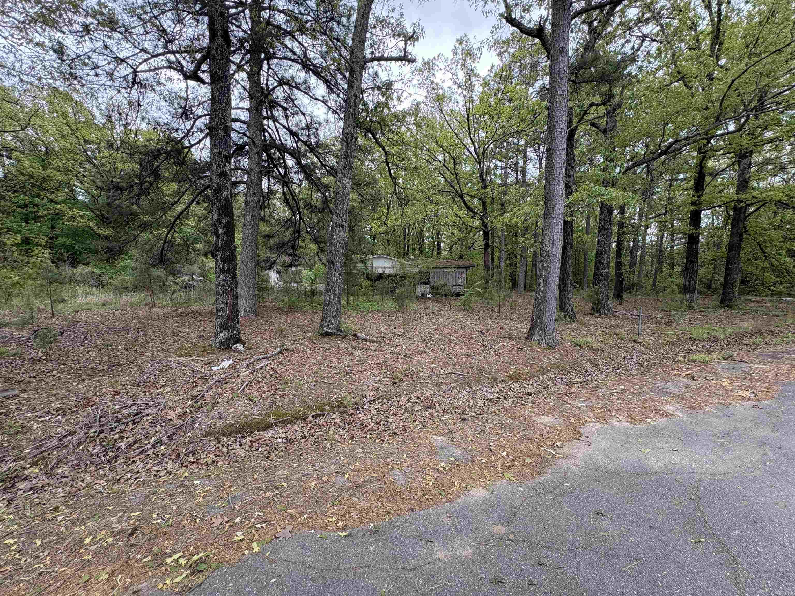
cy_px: 298
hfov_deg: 102.1
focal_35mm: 14
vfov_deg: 85.7
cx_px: 398
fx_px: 322
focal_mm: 2.22
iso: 50
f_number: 2.2
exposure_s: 1/286
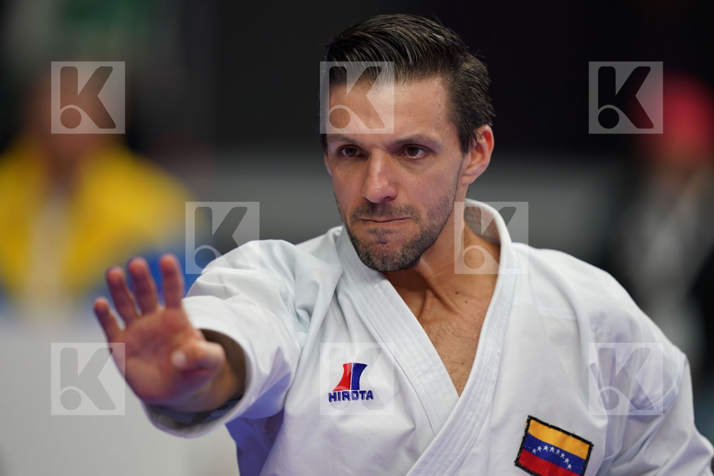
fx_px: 7933
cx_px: 357
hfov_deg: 5.2
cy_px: 238
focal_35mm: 400
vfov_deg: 3.4
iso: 320
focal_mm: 400
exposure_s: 1/320
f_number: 2.8
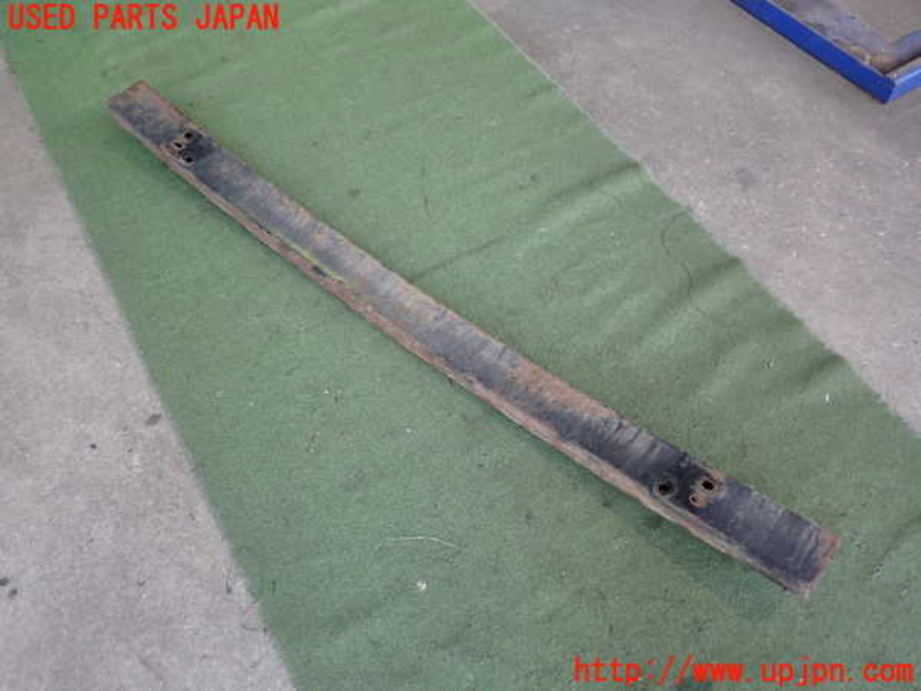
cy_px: 346
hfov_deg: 60.0
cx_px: 460
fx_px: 798
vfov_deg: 46.8
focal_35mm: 30
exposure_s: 1/60
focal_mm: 5.4
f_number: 2.3
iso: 200
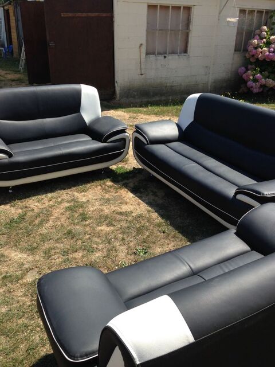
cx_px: 138
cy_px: 184
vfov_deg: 55.4
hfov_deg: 42.9
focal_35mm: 33
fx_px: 350
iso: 50
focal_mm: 4.12
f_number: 2.4
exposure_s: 1/935
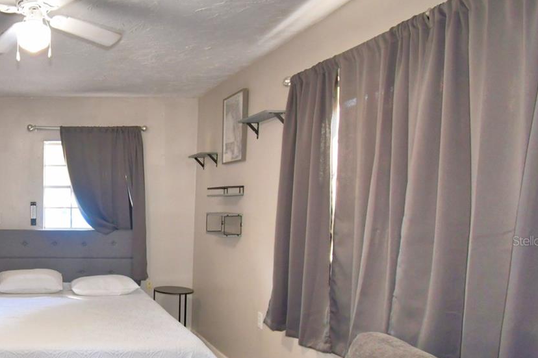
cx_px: 51
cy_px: 240
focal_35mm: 29
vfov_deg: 44.2
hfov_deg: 55.0
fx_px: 433
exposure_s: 1/30
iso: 640
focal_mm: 10
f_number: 4.5
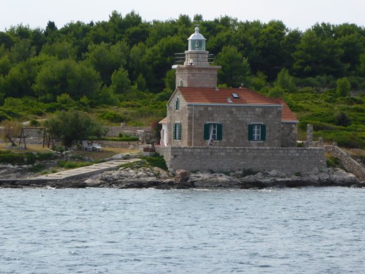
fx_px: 2035
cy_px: 157
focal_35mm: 193
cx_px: 230
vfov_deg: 7.7
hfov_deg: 10.2
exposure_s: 1/400
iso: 100
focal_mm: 22.8
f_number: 5.9
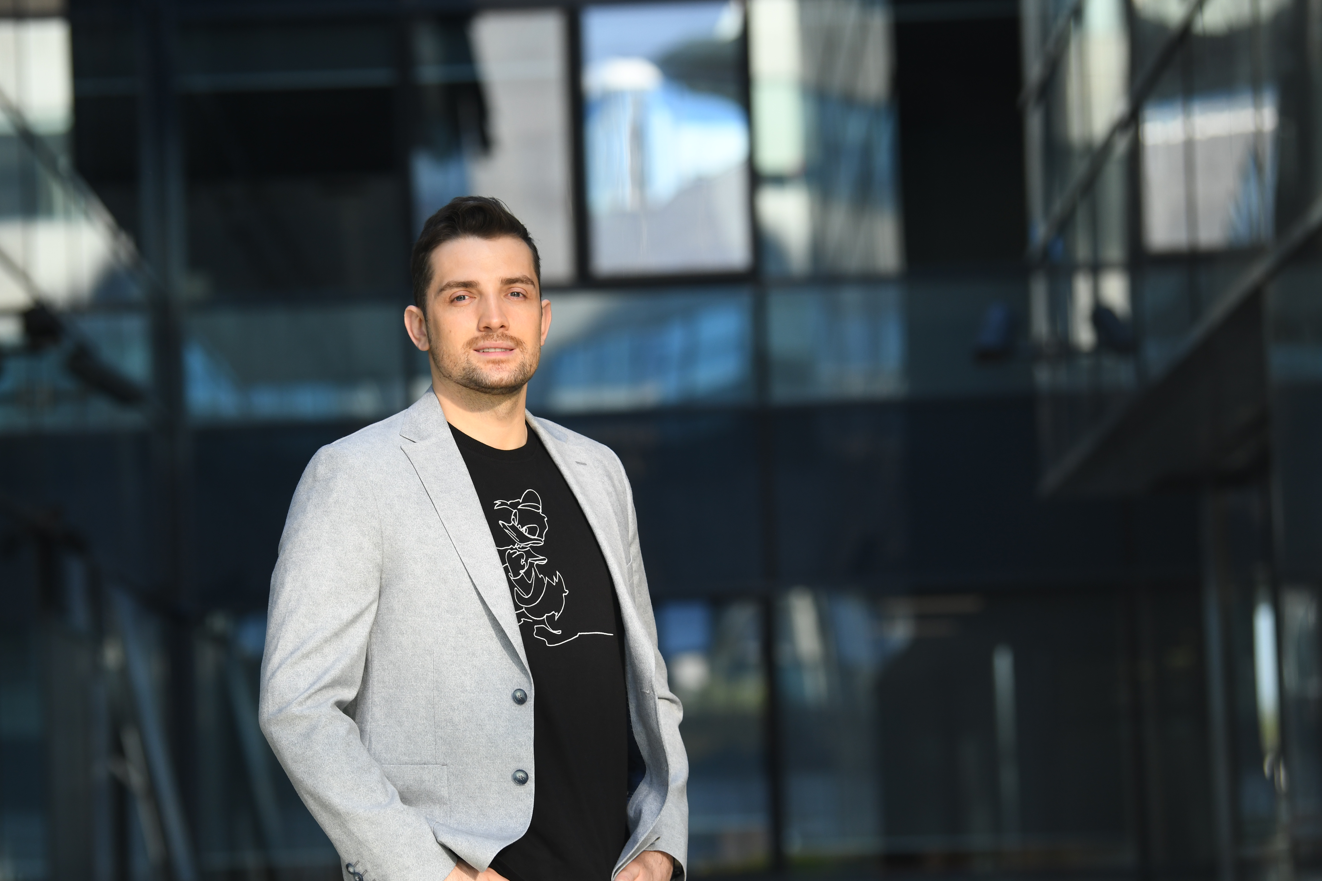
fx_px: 5618
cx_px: 519
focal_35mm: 153
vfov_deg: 9.0
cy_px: 530
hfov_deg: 13.4
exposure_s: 1/320
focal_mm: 112
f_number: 3.5
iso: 320
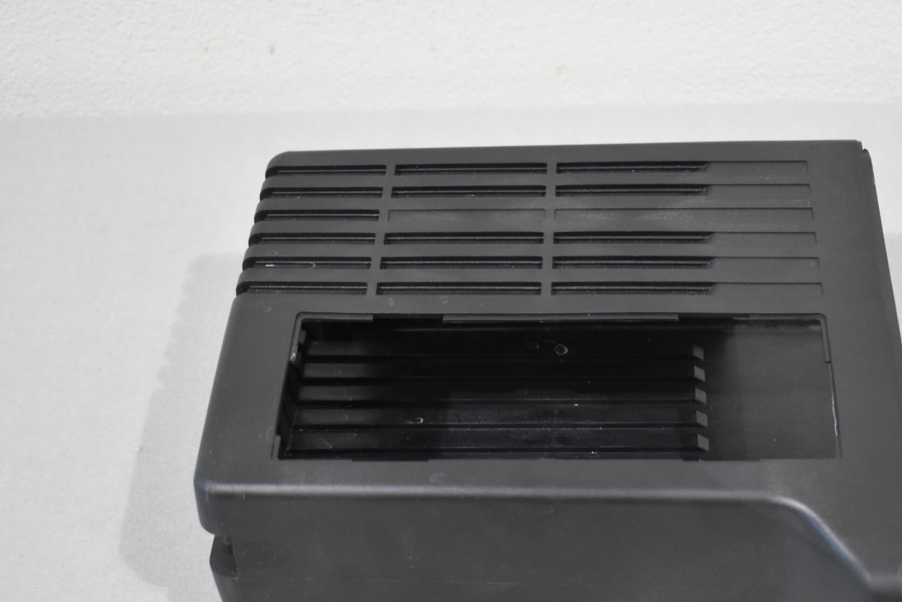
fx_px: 1603
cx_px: 585
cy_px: 417
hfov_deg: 31.2
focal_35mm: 64
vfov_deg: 21.1
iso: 900
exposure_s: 1/125
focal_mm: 28
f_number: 4.2
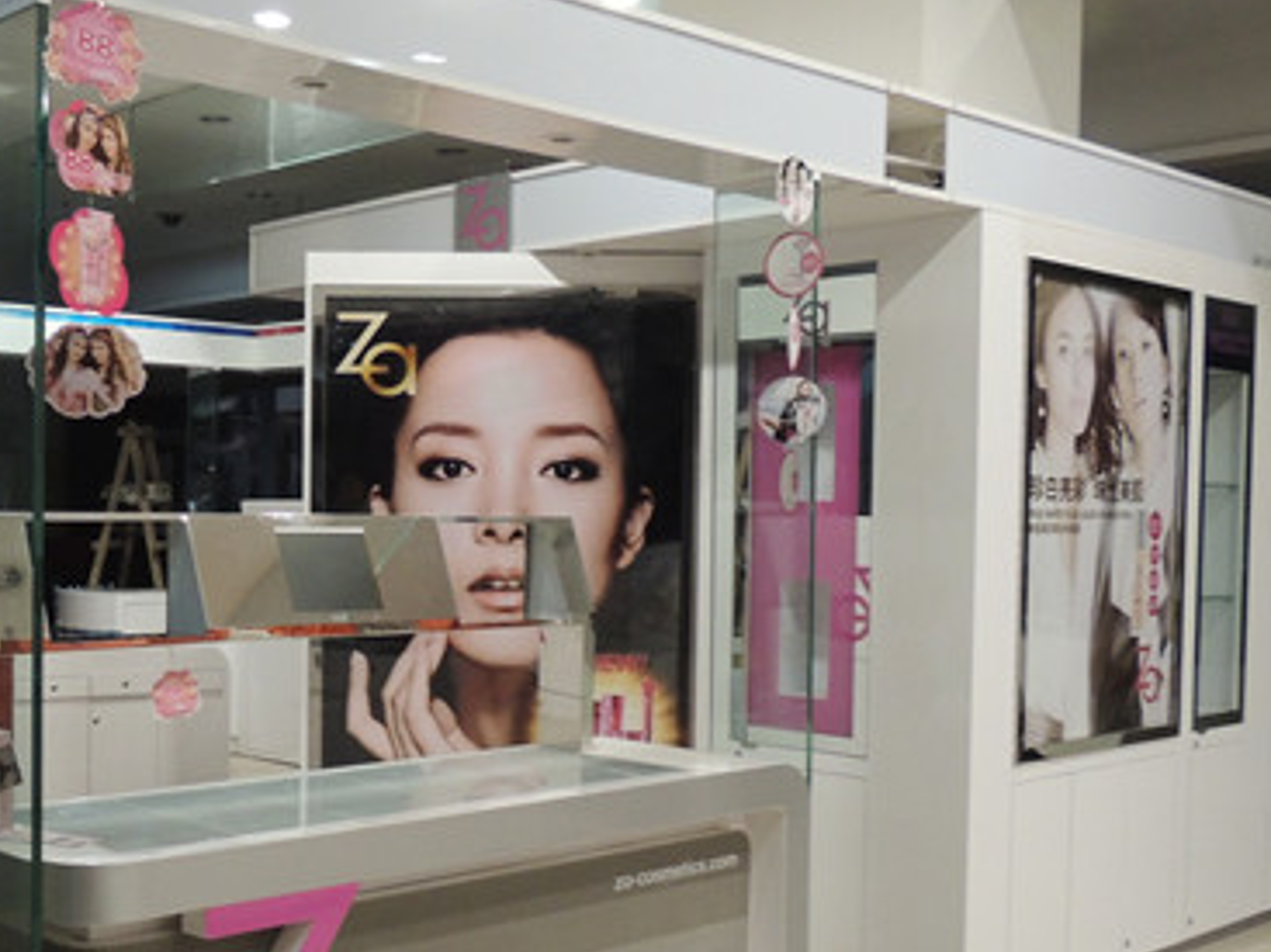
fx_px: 1652
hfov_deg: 40.8
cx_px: 308
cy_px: 571
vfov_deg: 32.1
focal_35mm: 45
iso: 400
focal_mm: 4.3
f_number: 3
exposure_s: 1/8
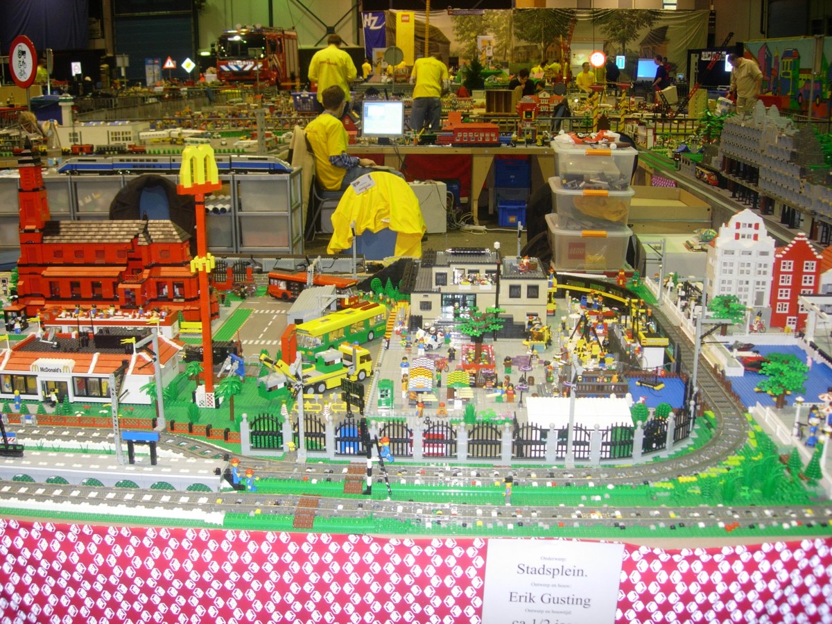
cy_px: 312
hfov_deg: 49.0
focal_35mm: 38
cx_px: 416
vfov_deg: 37.7
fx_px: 913
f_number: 2.8
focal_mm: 7.8
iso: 79
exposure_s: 1/10.6
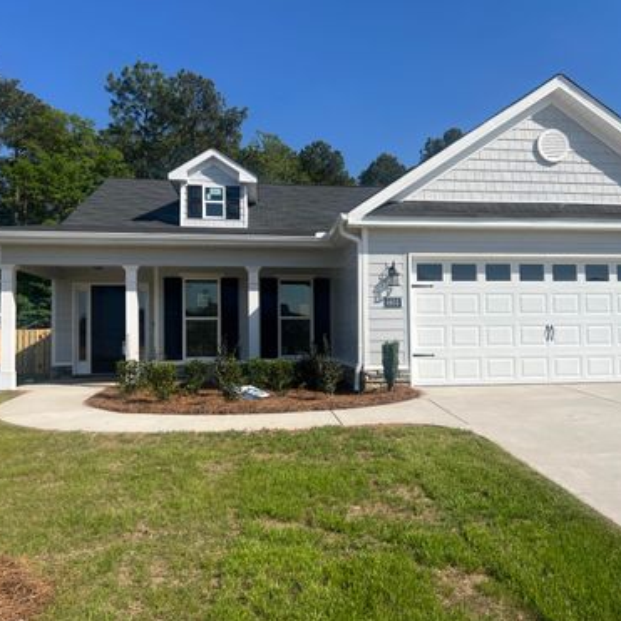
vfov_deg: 52.5
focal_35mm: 31
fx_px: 629
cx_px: 367
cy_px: 312
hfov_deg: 52.2
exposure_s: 1/6993
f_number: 1.5
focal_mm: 5.7
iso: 50
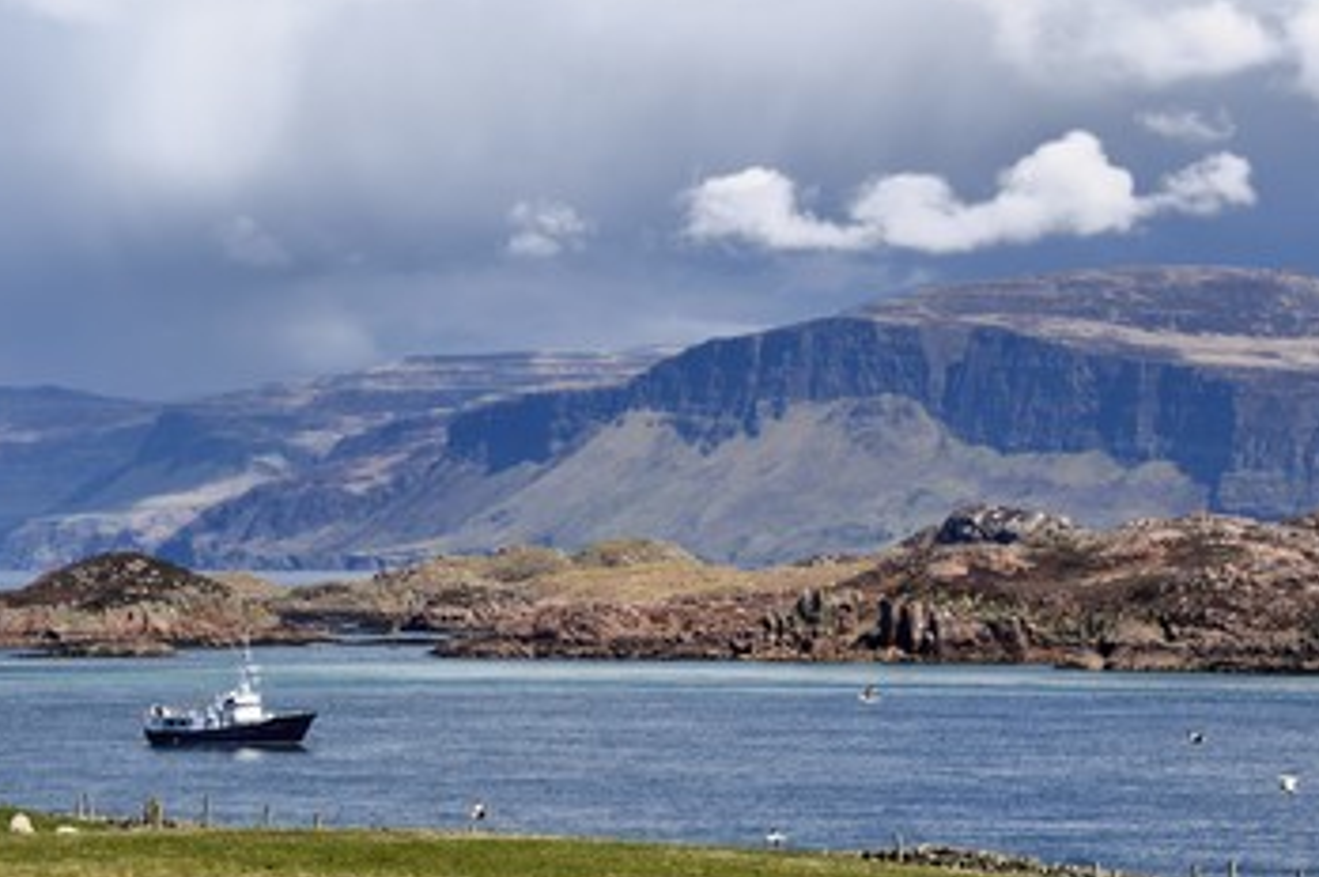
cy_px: 503
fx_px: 8822
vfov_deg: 5.7
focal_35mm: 241
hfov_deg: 8.6
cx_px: 624
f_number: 13
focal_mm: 200
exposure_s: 1/320
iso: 200
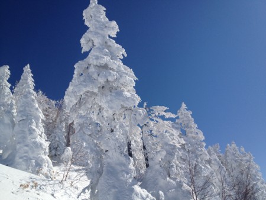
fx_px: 269
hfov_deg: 52.6
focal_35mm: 35
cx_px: 133
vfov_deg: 40.7
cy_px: 100
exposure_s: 1/4608
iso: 64
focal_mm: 4.28
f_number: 2.4
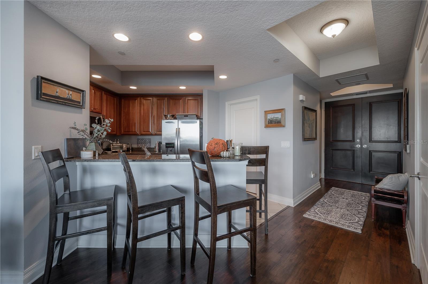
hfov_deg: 104.3
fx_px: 166
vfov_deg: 81.1
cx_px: 214
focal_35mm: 14
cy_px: 142
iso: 320
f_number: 9
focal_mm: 14
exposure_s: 1/20
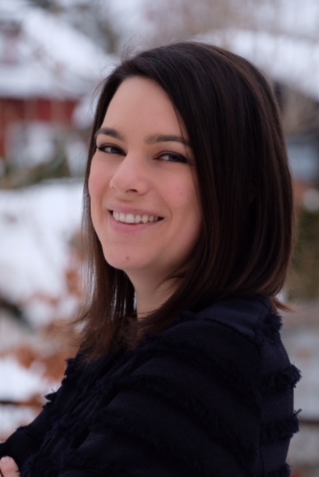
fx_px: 2705
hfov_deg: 6.7
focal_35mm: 204
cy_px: 238
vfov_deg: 10.1
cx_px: 160
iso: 1600
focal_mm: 135.7
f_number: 6
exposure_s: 1/70
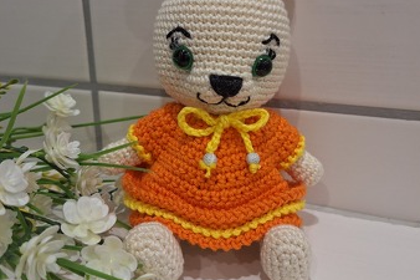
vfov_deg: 39.9
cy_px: 127
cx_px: 216
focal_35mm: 33
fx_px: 385
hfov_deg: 57.2
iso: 100
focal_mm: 5.54
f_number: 1.8
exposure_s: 1/50
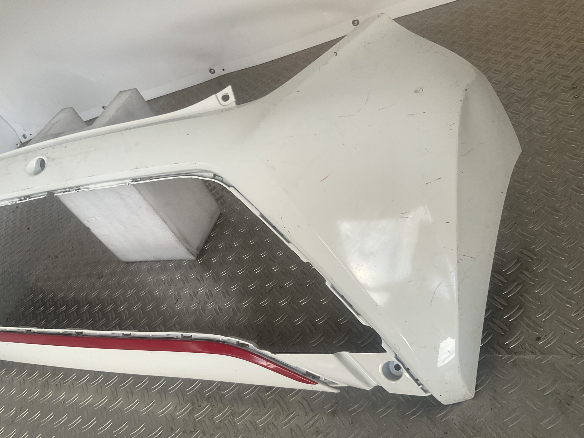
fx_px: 489
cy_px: 219
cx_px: 292
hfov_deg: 61.7
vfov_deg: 48.2
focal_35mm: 29
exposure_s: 1/100
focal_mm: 3
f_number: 1.8
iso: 40
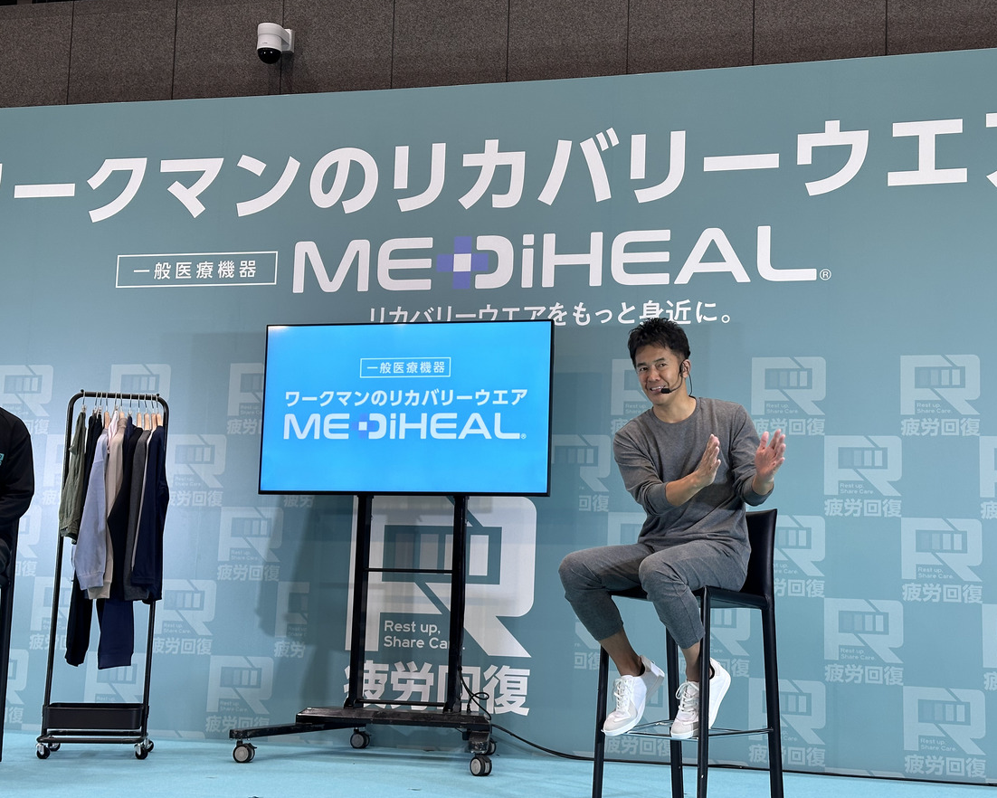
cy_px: 398
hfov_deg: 36.6
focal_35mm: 51
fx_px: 1505
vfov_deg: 29.7
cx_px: 536
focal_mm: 6.86
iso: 64
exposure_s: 1/100
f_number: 1.78
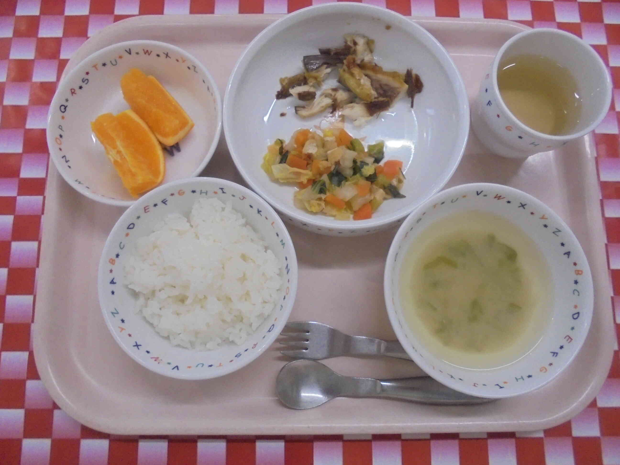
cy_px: 232
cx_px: 310
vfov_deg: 53.1
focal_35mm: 26
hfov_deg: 67.3
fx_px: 466
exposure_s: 1/125
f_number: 3.5
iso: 500
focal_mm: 4.6
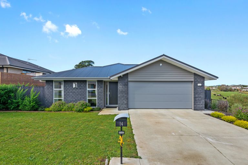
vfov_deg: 67.4
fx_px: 124
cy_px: 82
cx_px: 124
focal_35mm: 18
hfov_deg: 90.0
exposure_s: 1/350
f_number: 8
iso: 200
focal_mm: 18
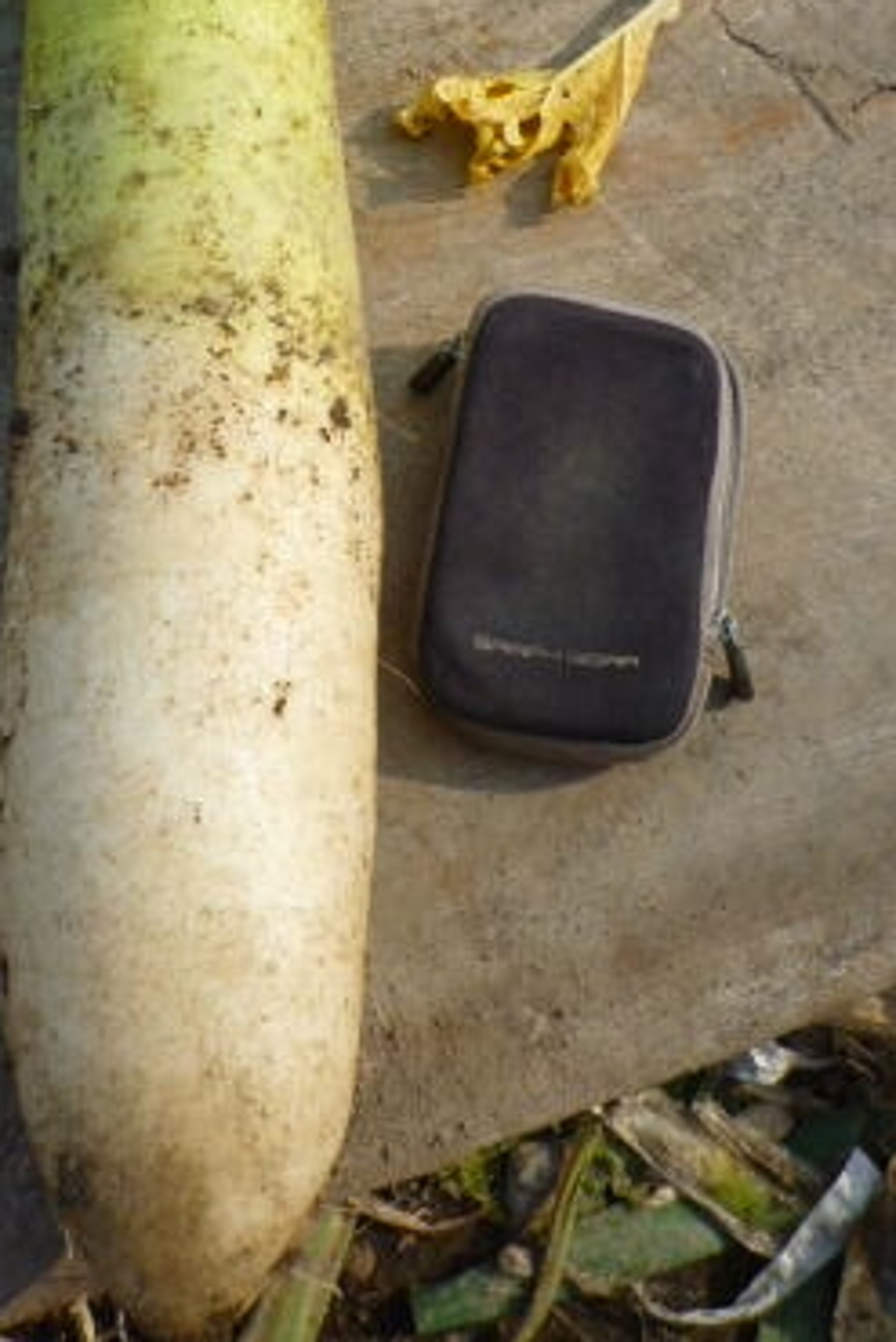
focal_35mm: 45
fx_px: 1678
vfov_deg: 41.7
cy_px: 272
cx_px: 319
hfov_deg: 29.7
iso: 80
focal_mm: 4.4
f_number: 4
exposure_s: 1/500
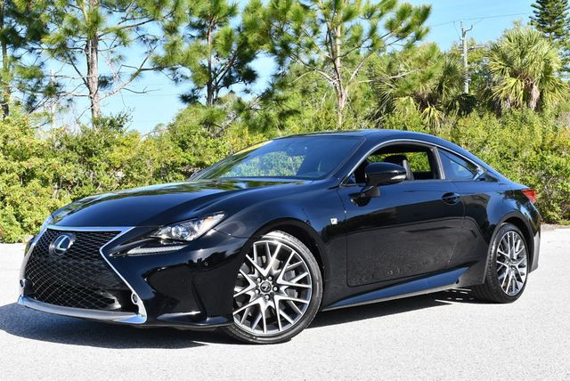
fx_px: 824
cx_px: 285
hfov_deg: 38.2
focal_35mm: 52
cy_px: 190
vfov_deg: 26.0
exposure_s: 1/250
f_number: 8
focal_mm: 26
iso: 200
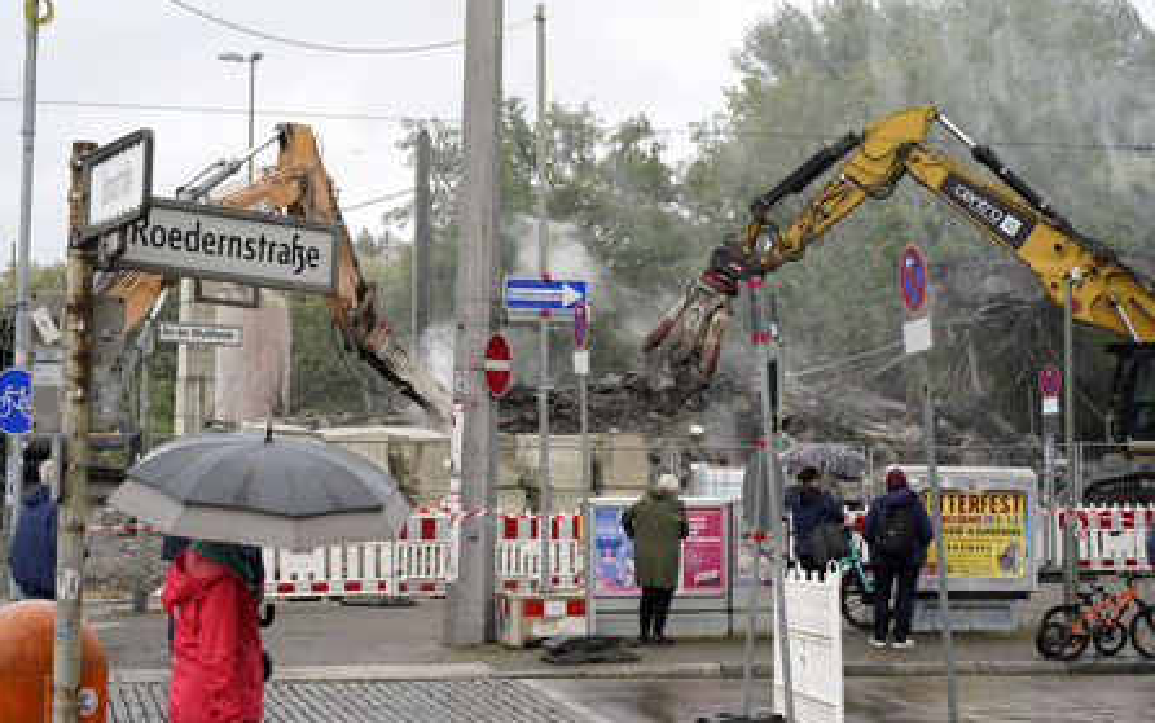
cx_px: 579
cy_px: 365
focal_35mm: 69
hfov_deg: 29.8
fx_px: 2172
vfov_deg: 18.9
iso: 640
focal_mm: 67
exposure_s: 1/640
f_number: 8
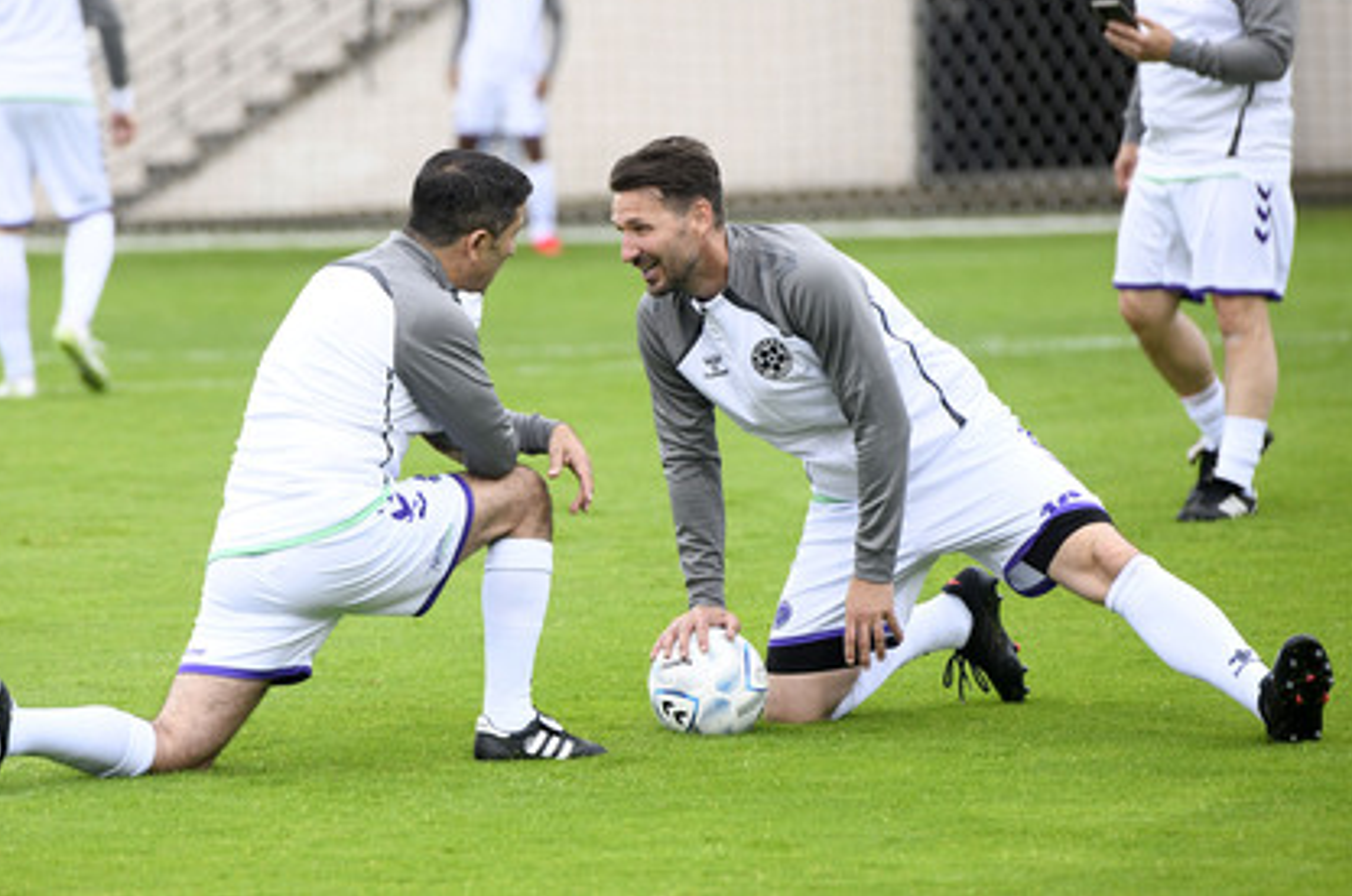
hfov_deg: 9.5
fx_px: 8137
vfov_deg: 6.3
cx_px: 629
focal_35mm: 217
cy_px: 412
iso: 1000
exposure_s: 1/2500
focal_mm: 200
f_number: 4.5
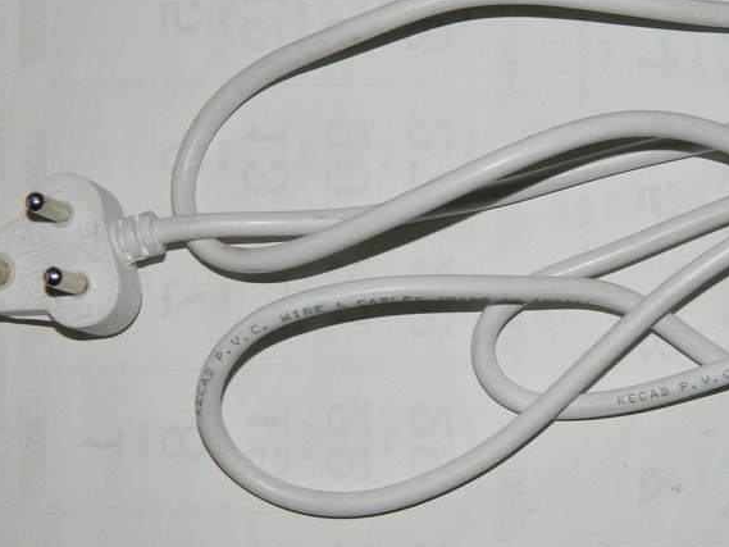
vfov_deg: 20.4
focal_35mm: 72
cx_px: 553
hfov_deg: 26.7
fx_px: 1517
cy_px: 364
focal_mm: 7.3
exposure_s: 1/40
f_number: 9.8
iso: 200
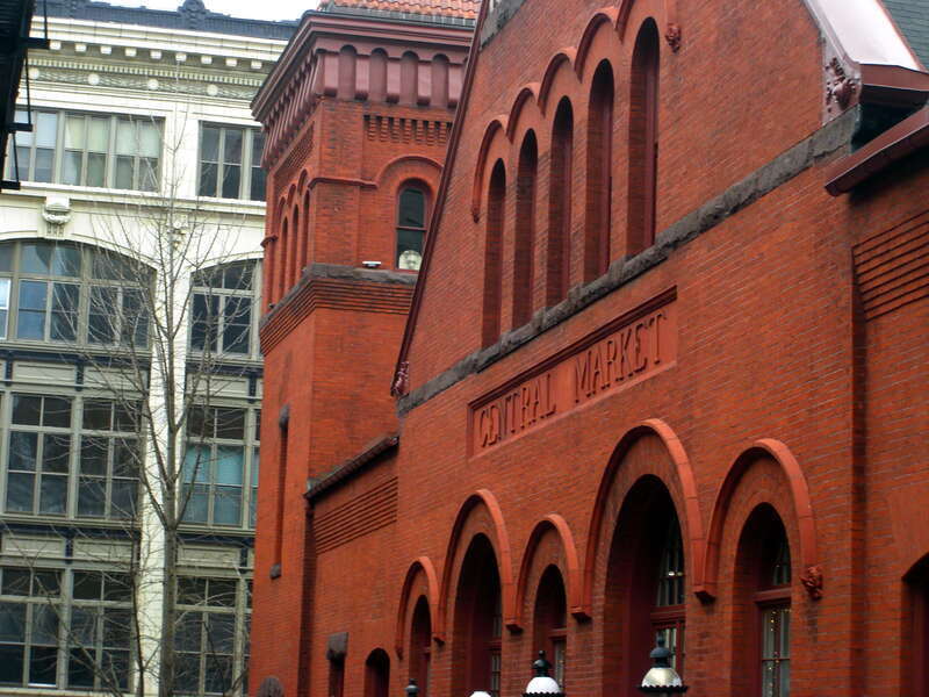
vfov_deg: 15.6
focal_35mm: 95
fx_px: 2550
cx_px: 464
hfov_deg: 20.7
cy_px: 348
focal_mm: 19.7
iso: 200
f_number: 4.8
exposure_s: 1/160
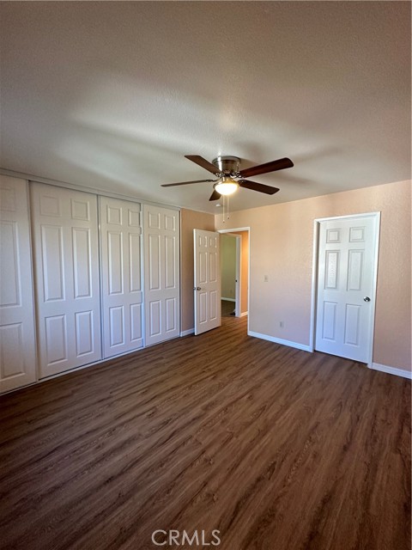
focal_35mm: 14
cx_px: 206
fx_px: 222
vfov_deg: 102.1
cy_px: 275
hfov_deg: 85.7
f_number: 2.2
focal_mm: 2.22
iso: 250
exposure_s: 1/60
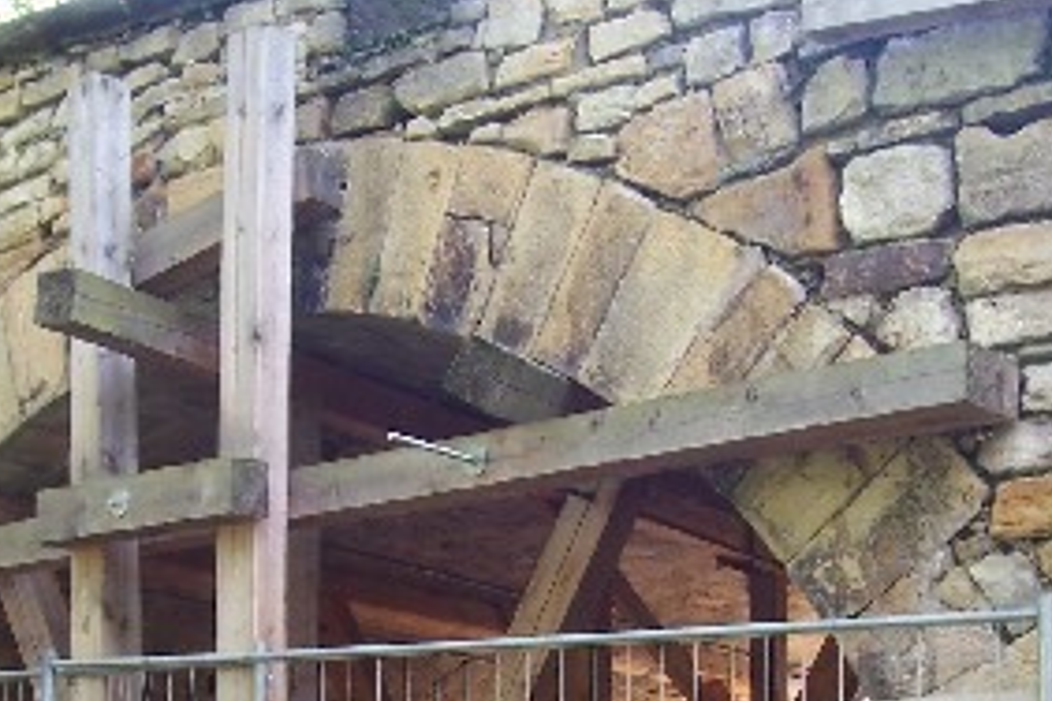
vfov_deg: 18.7
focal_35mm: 71
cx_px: 500
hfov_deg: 28.4
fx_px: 2075
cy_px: 690
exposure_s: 1/90
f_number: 2.7
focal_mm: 5.6
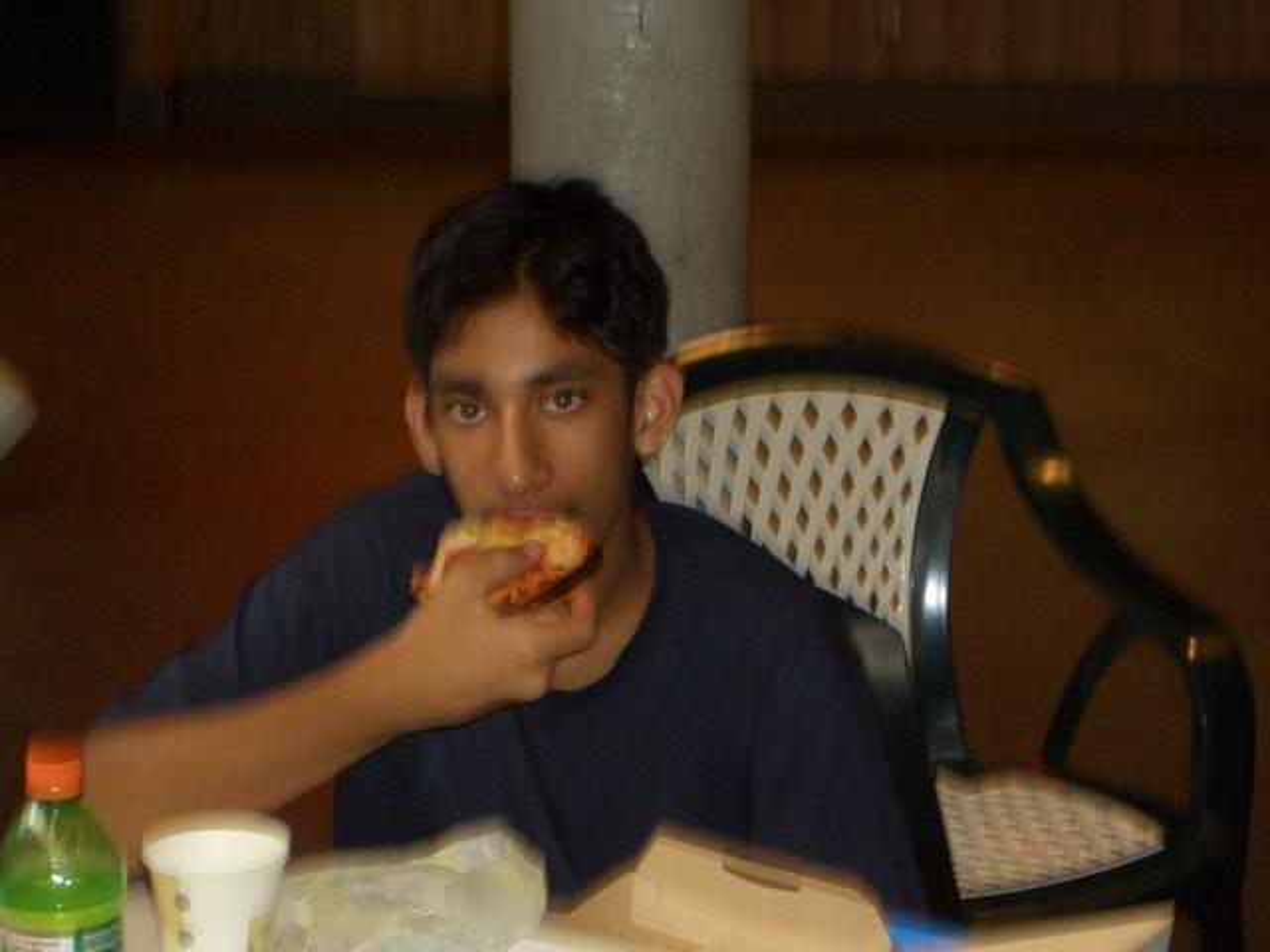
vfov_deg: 14.1
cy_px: 476
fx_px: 3852
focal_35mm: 105
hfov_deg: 18.7
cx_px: 635
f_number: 4.8
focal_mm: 17.4
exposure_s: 1/60
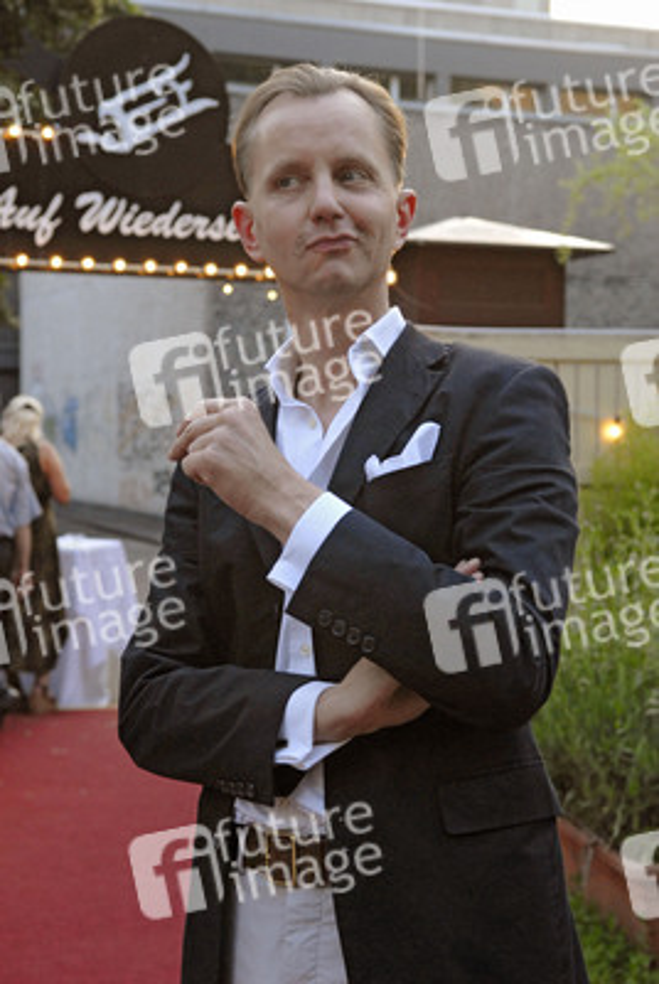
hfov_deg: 20.7
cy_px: 492
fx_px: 1806
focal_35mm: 66
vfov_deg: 30.5
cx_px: 330
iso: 400
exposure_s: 1/125
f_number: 4
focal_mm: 44
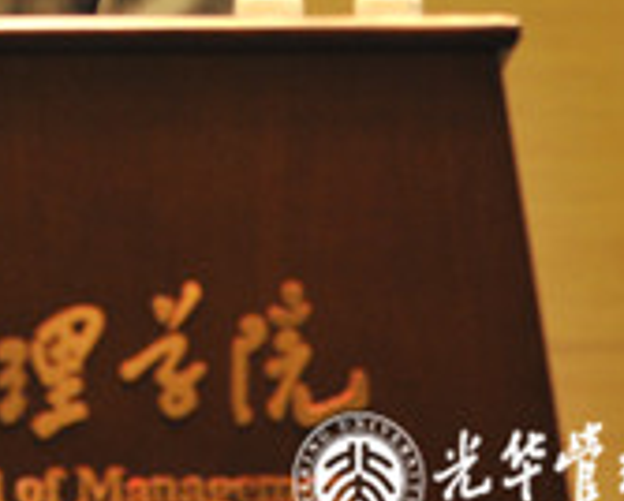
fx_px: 5806
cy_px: -194
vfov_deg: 4.9
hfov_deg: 6.1
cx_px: -97
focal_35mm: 314
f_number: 3.5
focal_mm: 86
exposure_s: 1/100
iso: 1600
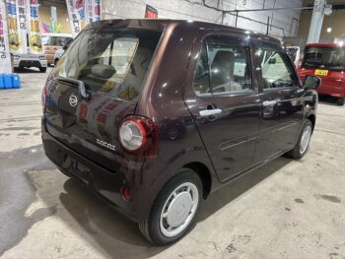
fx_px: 259
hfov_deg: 67.3
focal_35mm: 26
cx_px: 172
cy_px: 130
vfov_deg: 53.1
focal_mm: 5.7
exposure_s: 1/50
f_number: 1.5
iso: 250
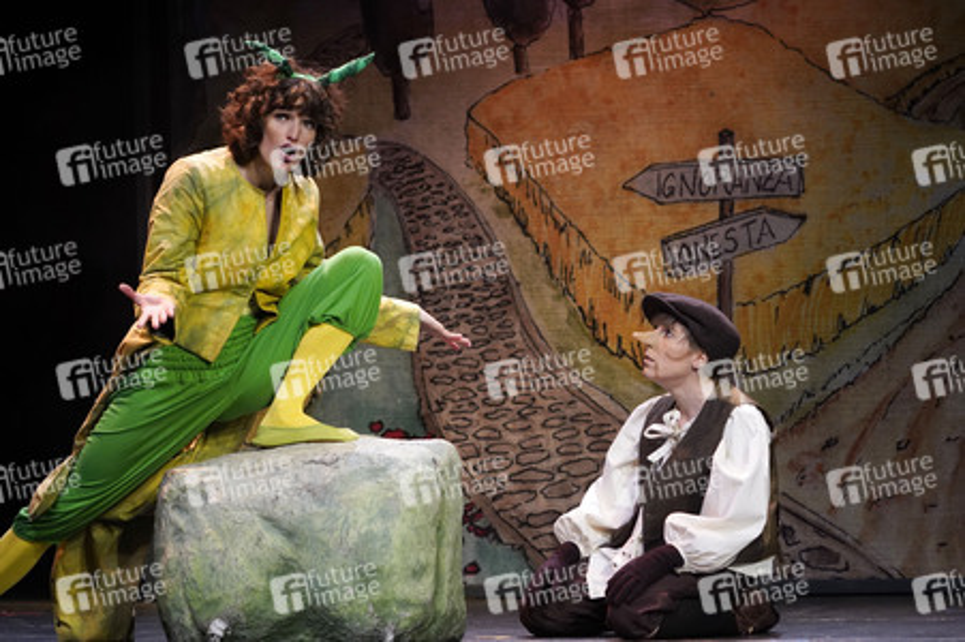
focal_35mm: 200
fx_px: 5357
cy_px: 321
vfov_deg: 6.9
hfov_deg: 10.3
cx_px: 482
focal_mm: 200
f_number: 6.3
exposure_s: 1/400
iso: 3200
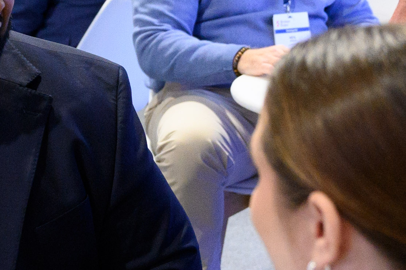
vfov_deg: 8.5
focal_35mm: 161
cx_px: -185
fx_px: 1812
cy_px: 54
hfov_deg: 12.2
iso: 3200
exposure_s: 1/125
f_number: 3.5
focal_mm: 29.5
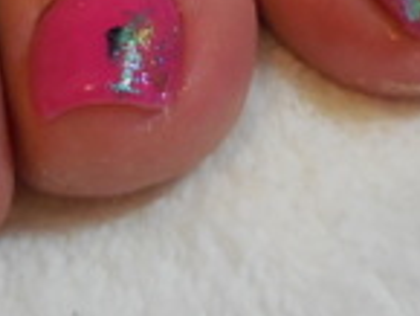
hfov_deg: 22.6
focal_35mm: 86
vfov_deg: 16.0
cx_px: 142
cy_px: -129
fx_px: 1044
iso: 400
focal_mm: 4.5
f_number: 3.3
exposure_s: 1/20
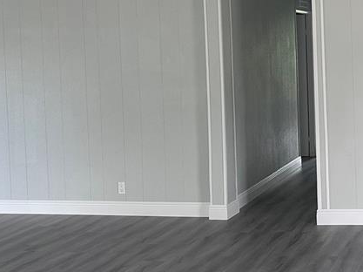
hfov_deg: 29.8
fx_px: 618
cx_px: 387
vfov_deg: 24.5
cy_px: 70
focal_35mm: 59
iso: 200
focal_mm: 6.86
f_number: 1.78
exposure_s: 1/121
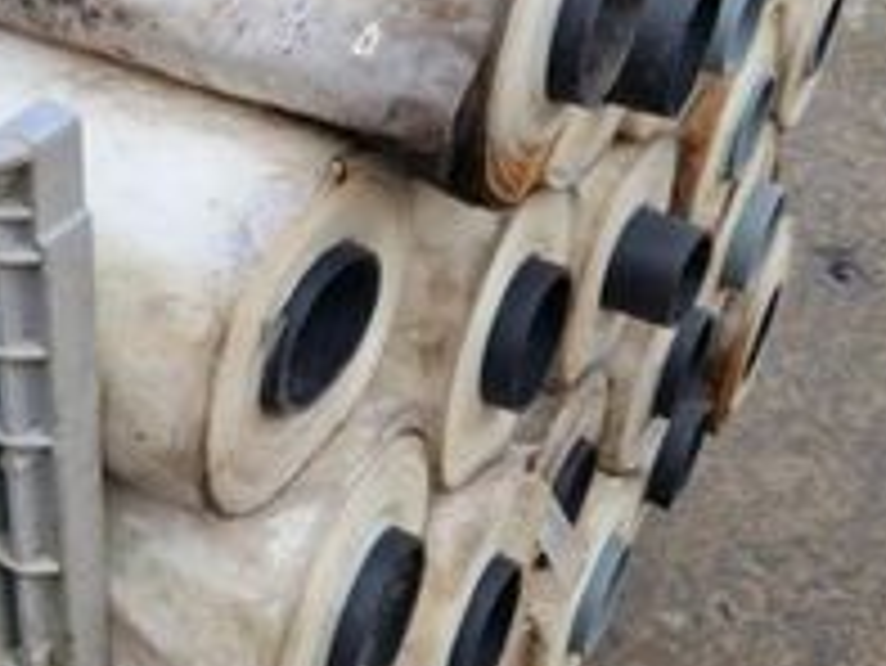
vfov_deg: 20.7
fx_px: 1793
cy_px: 94
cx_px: -67
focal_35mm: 70
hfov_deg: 25.9
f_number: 1.8
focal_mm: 5.4
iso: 50
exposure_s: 1/180
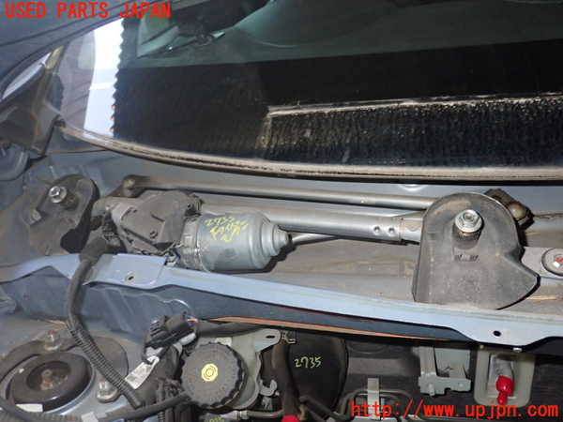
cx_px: 282
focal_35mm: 30
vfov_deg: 46.8
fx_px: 488
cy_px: 211
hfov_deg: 60.0
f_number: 6.3
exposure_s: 1/30
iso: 640
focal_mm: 5.4
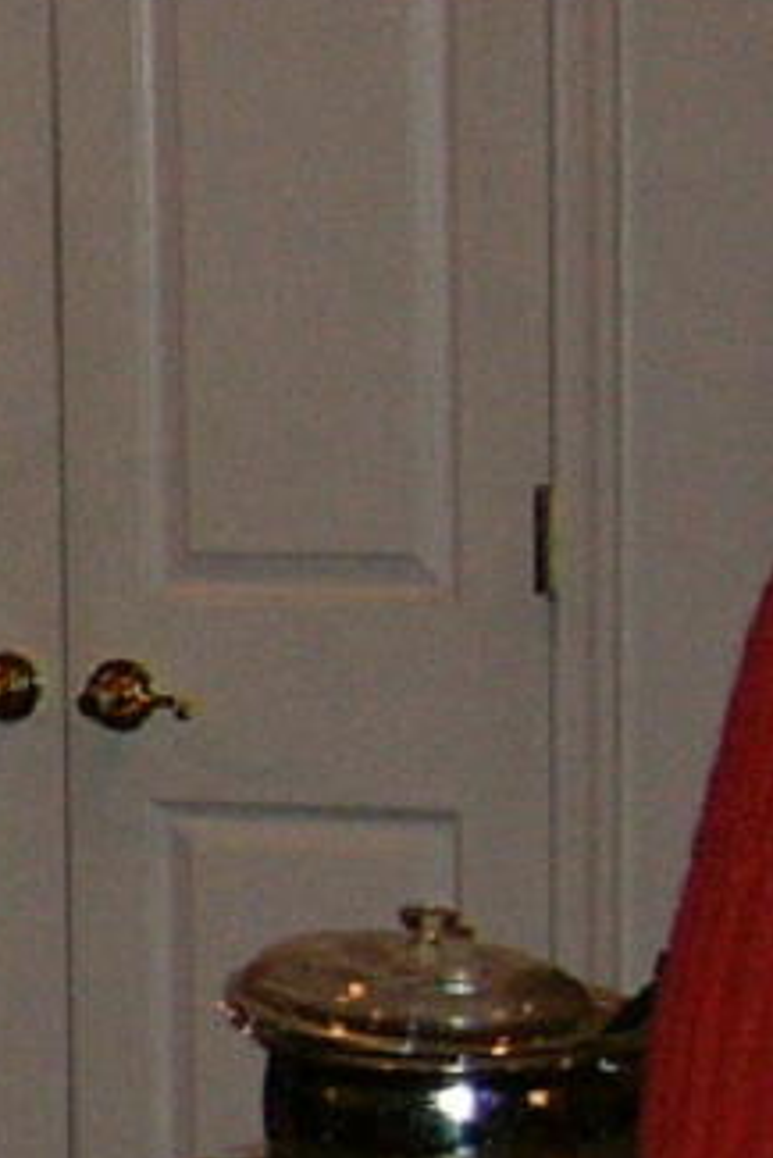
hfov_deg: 6.8
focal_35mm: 179
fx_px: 5759
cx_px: -1731
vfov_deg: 11.3
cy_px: 1286
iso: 100
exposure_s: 1/60
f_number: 2.8
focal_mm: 5.8
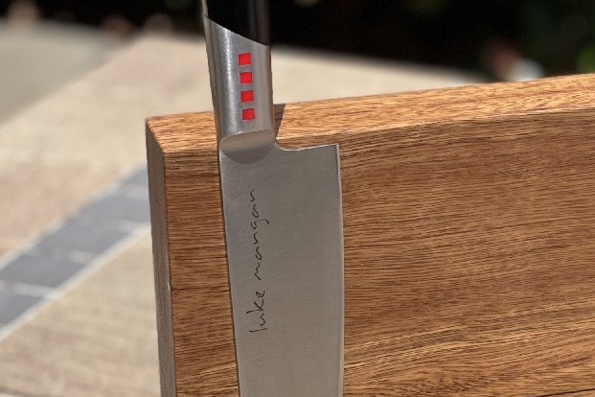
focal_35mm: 173
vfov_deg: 7.9
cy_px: 276
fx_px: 2859
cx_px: 675
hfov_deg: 11.7
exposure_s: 1/986
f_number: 2.2
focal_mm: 7.5
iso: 32
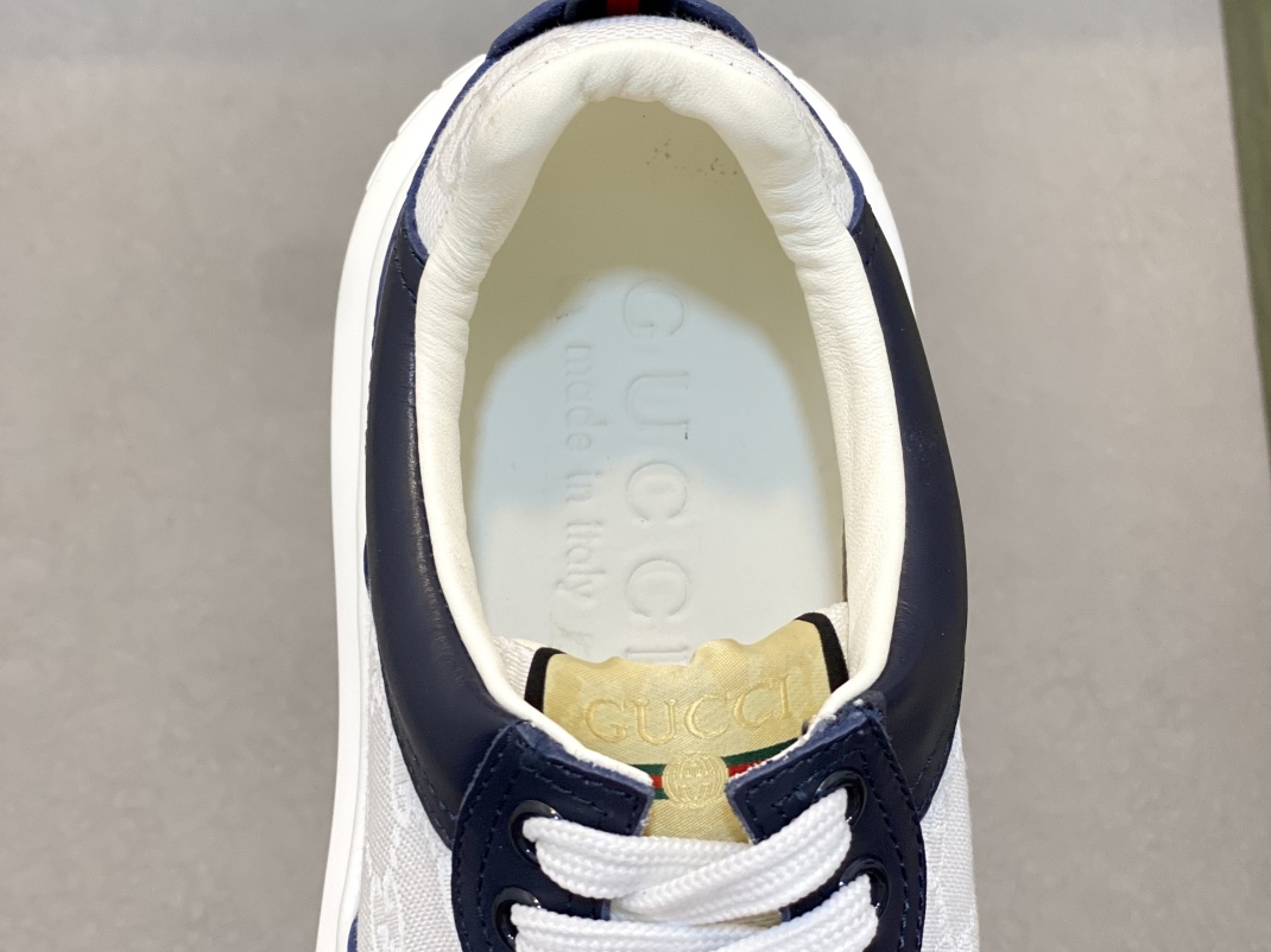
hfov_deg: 27.8
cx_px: 640
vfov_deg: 20.8
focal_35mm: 70
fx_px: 2570
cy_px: 196
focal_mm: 6
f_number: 2
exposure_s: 1/100
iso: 100
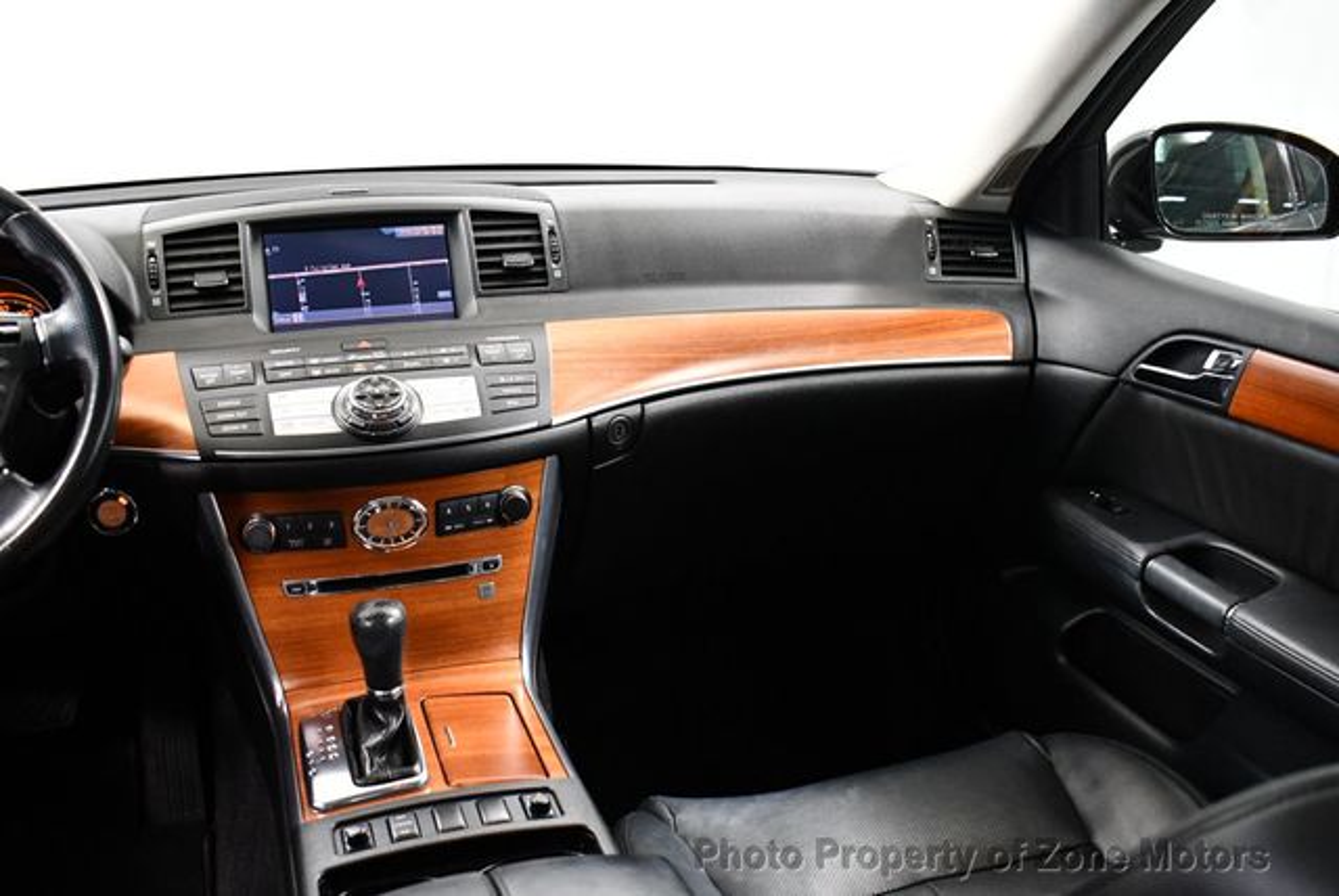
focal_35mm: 36
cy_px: 448
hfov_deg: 53.1
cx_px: 670
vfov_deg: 36.9
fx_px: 1340
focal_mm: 18
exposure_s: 1/60
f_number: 3.5
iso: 3200
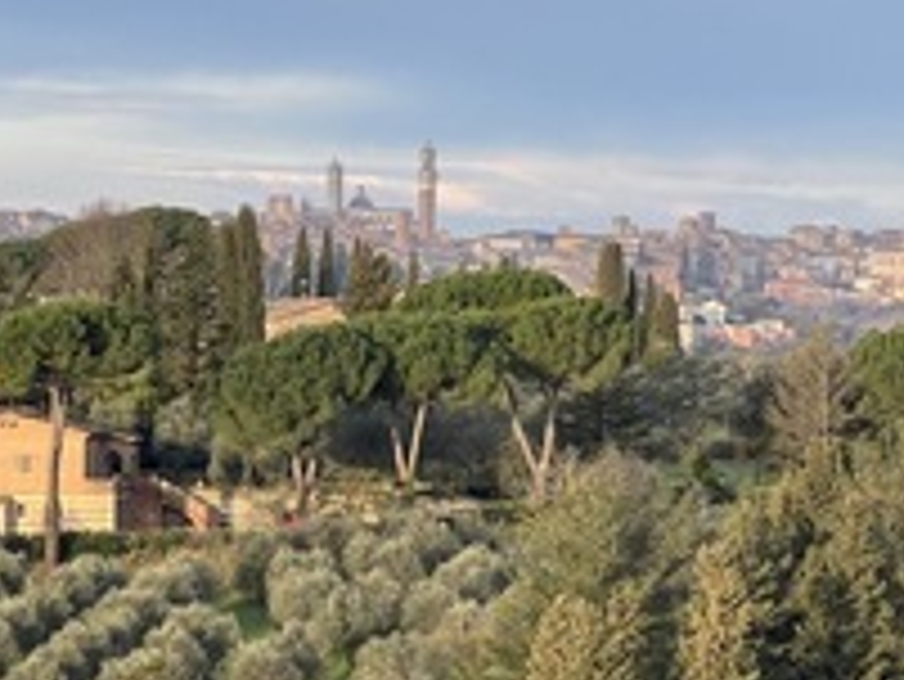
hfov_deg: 10.7
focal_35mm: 184
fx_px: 4808
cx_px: 162
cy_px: 446
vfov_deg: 8.1
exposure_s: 1/149
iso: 32
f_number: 2.8
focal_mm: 9
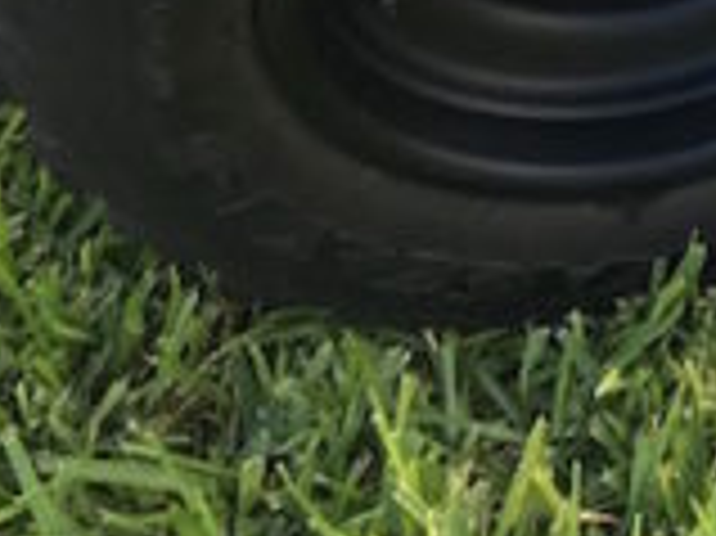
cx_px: 1945
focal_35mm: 187
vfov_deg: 7.0
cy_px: -1144
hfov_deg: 9.1
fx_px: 3865
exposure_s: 1/120
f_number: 2.2
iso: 25
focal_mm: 4.15
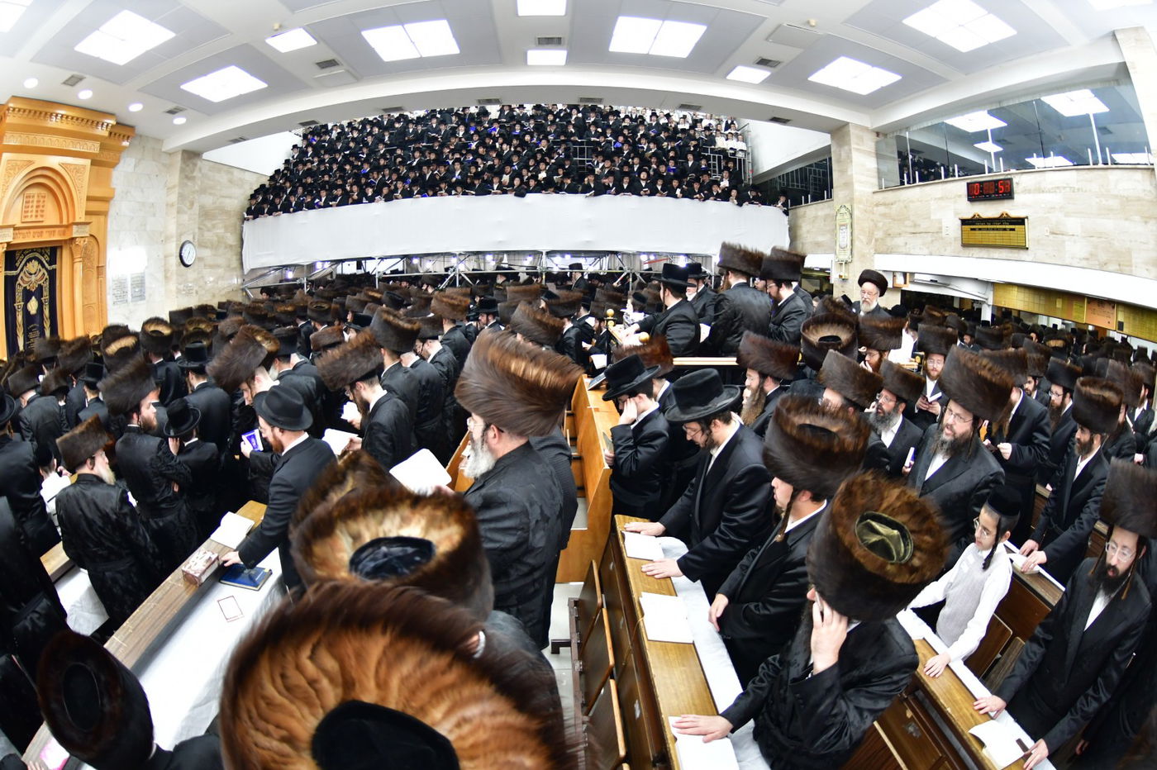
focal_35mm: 15
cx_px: 578
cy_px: 385
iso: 800
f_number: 5.6
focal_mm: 10.5
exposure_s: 1/160
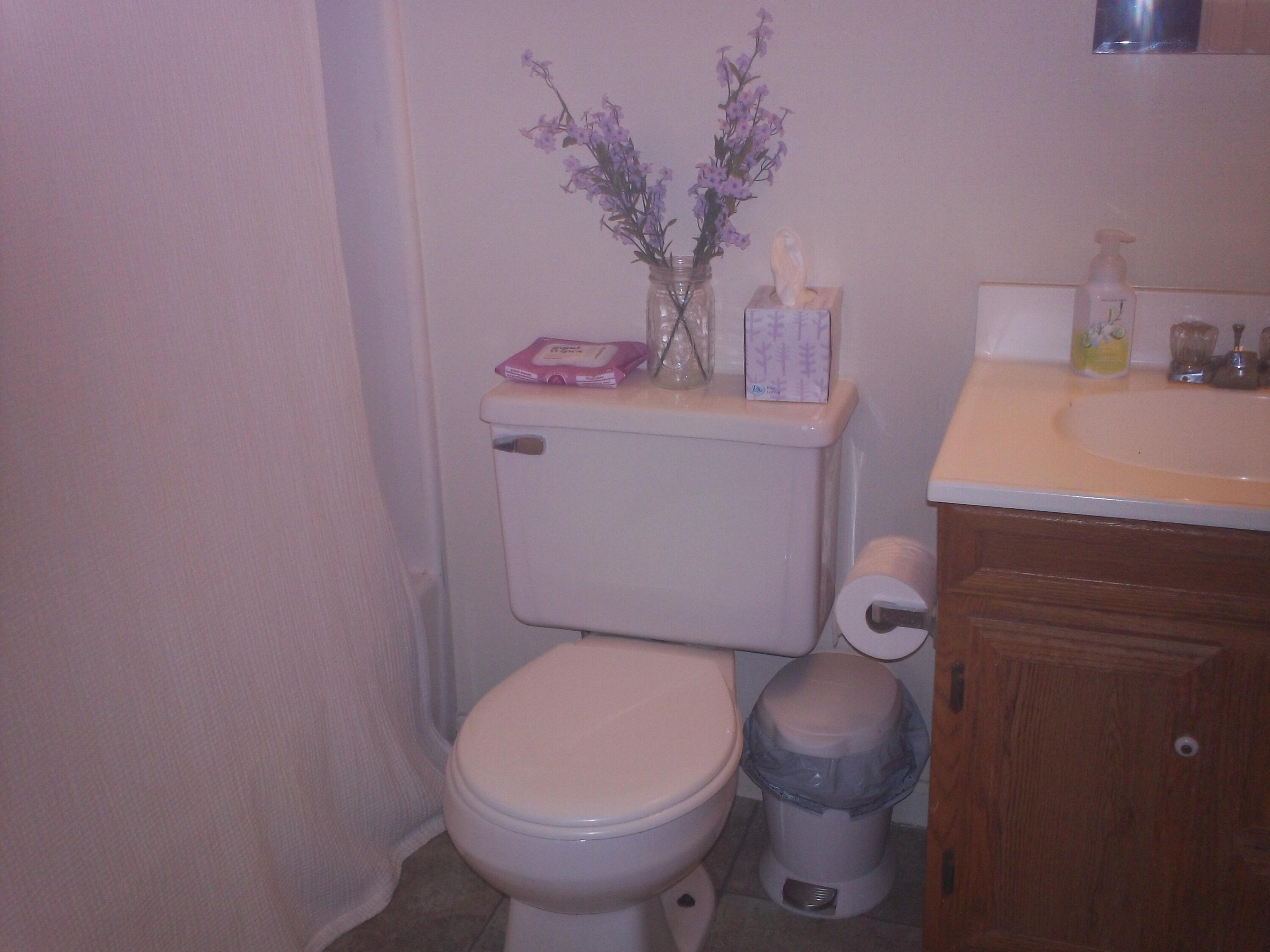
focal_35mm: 38
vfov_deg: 37.7
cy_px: 476
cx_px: 635
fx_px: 1394
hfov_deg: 49.0
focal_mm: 6.3
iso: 80
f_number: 4.5
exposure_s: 1/30
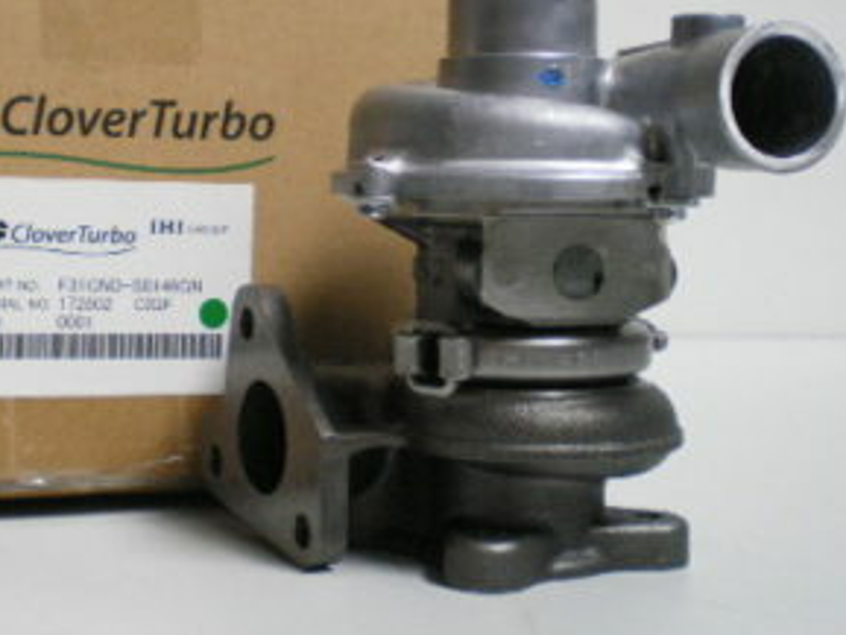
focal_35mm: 67
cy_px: 177
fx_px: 1638
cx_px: 246
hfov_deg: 28.7
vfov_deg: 21.8
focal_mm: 6.3
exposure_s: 1/30
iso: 320
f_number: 3.1
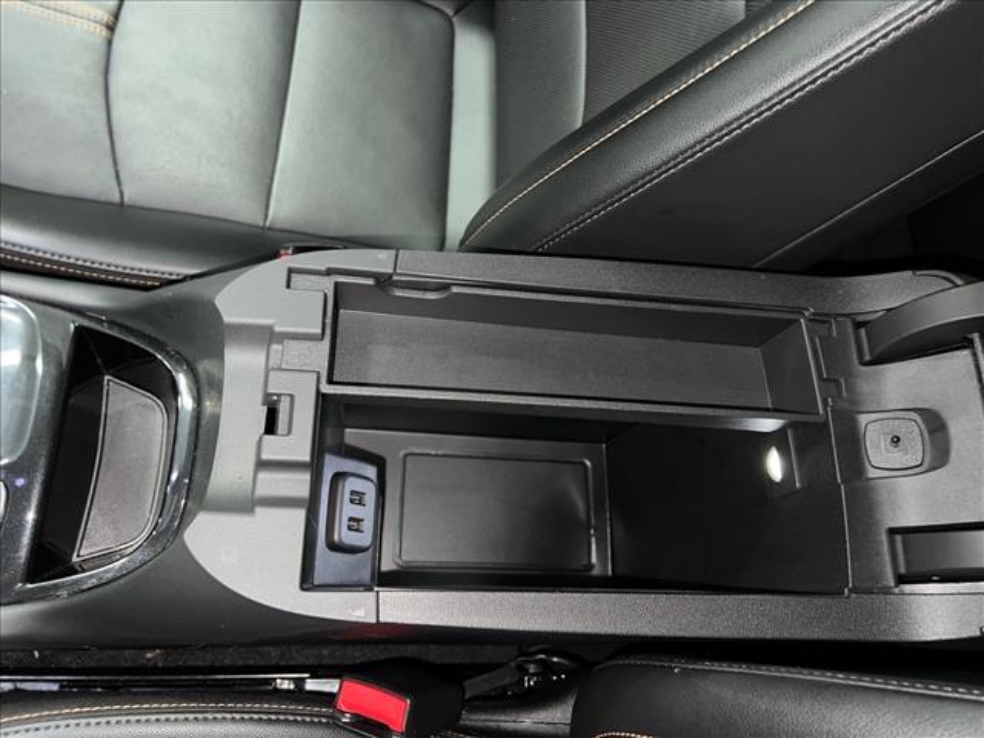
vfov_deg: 53.1
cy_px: 369
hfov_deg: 67.3
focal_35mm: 26
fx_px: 739
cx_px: 492
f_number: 1.5
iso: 50
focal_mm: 5.7
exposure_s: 1/4
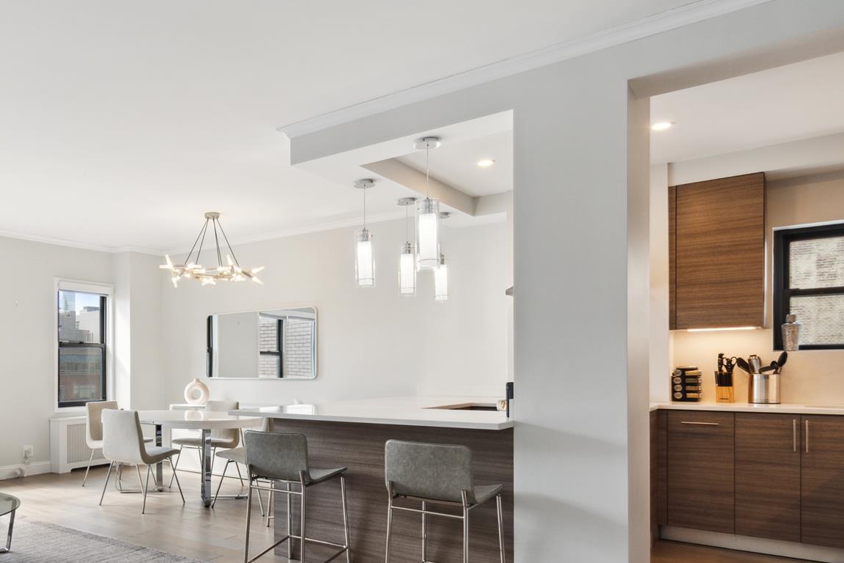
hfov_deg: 66.3
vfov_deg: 49.4
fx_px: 586
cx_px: 194
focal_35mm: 25
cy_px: 417
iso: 100
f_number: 8
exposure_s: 1/25
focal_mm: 10
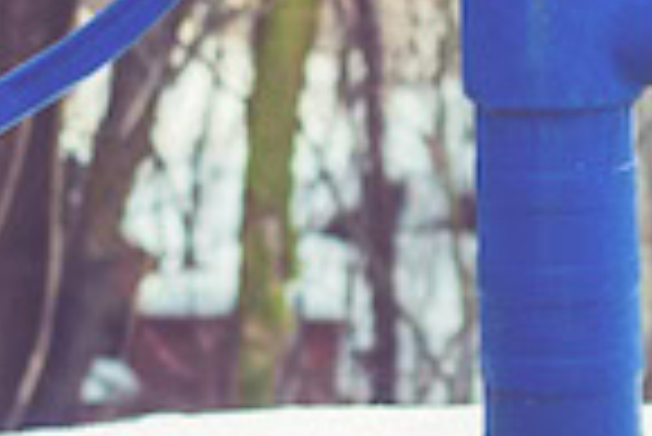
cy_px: 36
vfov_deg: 5.9
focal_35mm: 233
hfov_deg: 8.8
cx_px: 674
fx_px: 4224
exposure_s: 1/640
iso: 200
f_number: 2.8
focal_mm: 50
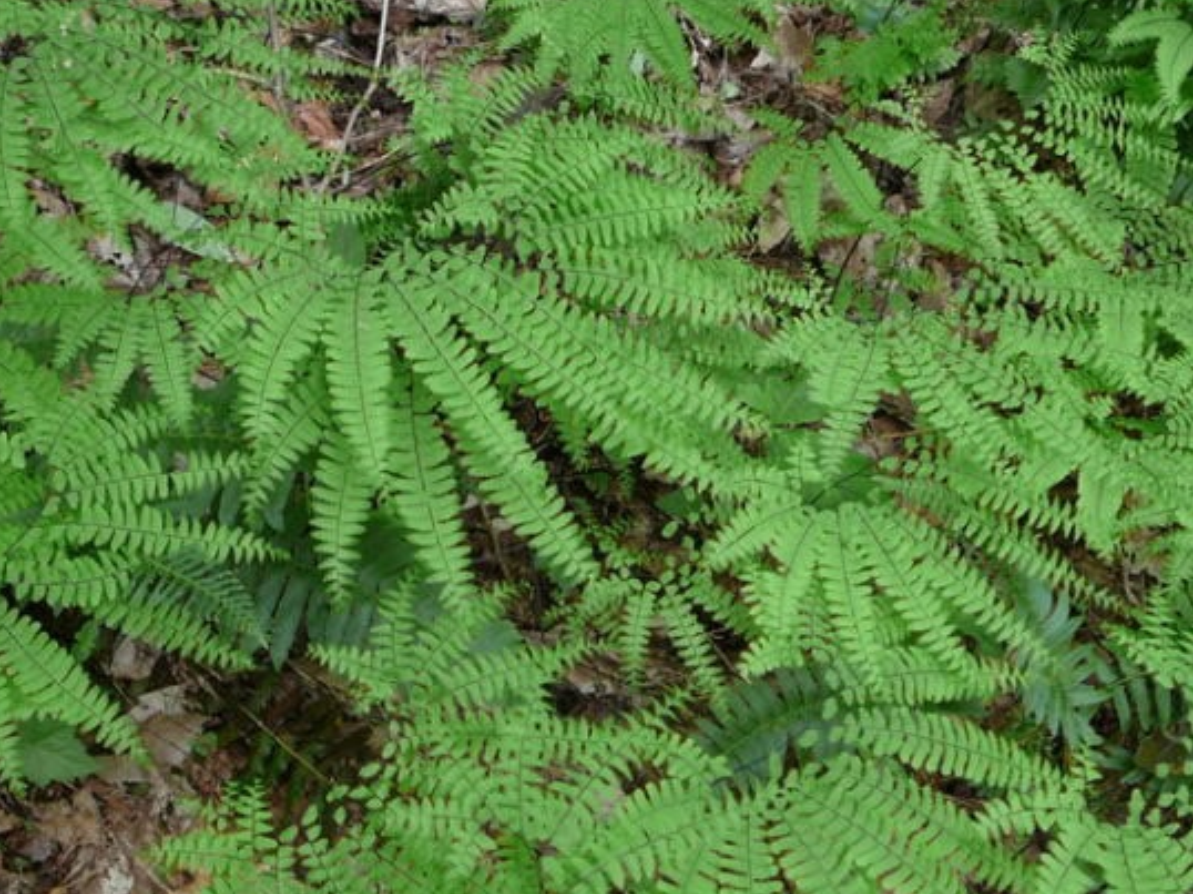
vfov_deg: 28.9
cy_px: 579
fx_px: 1722
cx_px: 592
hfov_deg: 38.2
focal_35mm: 50
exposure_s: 1/50
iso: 100
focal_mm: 5.2
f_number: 2.8
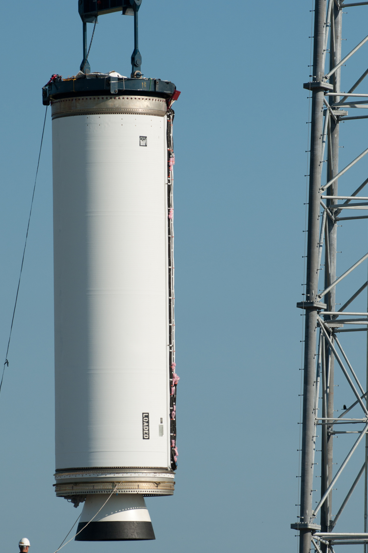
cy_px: 312
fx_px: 5658
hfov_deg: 3.7
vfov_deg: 5.6
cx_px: 192
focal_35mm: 369
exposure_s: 1/2000
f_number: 5.6
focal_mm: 200
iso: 200
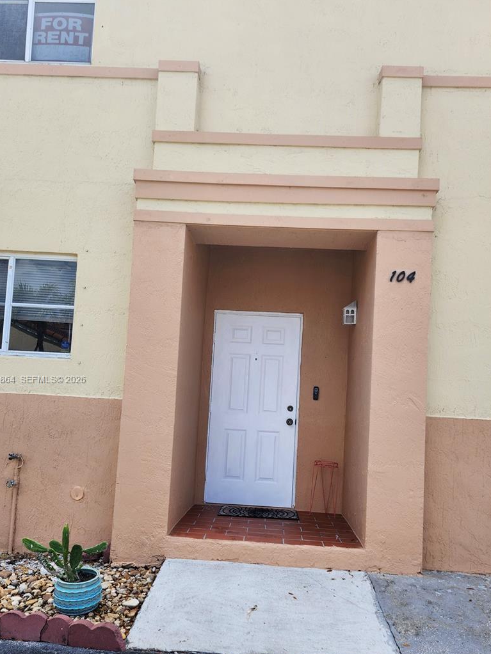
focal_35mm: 27
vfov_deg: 64.9
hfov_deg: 51.4
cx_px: 255
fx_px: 510
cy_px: 380
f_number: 1.8
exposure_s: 1/724
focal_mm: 5.54
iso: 25
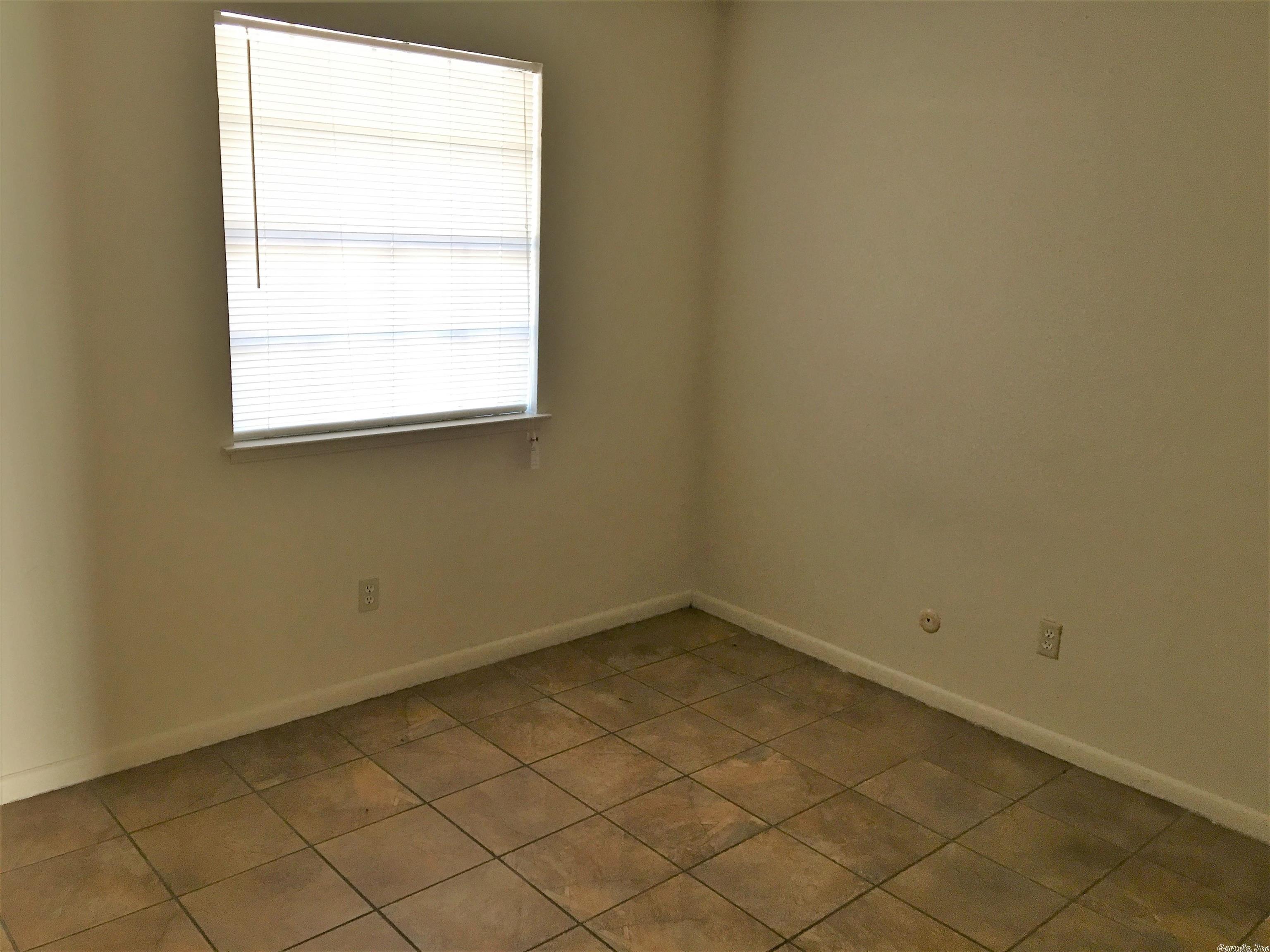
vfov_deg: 48.2
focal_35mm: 29
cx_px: 635
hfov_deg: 61.7
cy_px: 476
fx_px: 1064
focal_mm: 4.15
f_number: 2.2
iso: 40
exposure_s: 1/15
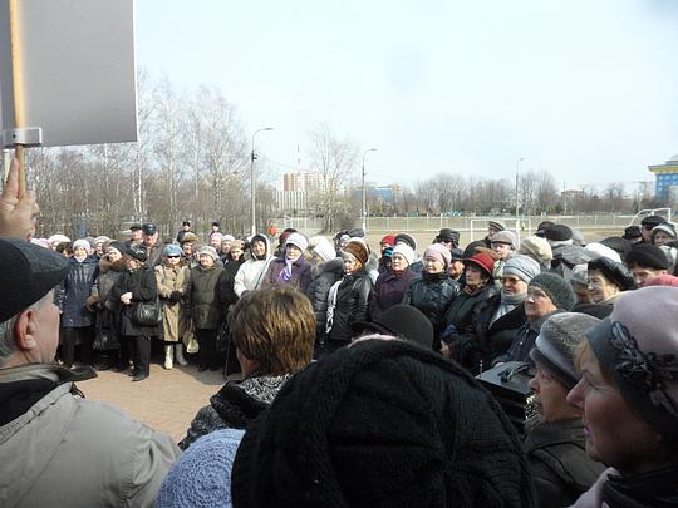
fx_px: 529
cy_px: 254
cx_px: 339
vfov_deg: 51.4
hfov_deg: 65.3
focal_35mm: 27
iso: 200
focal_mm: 4.9
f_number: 3.5
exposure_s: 1/750
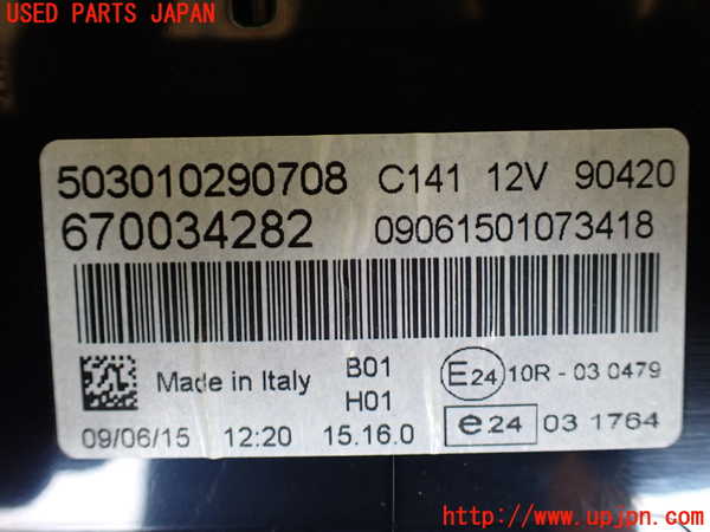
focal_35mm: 30
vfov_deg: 46.8
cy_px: 266
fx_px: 615
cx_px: 355
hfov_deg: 60.0
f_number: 2.3
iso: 320
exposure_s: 1/125
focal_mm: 5.4
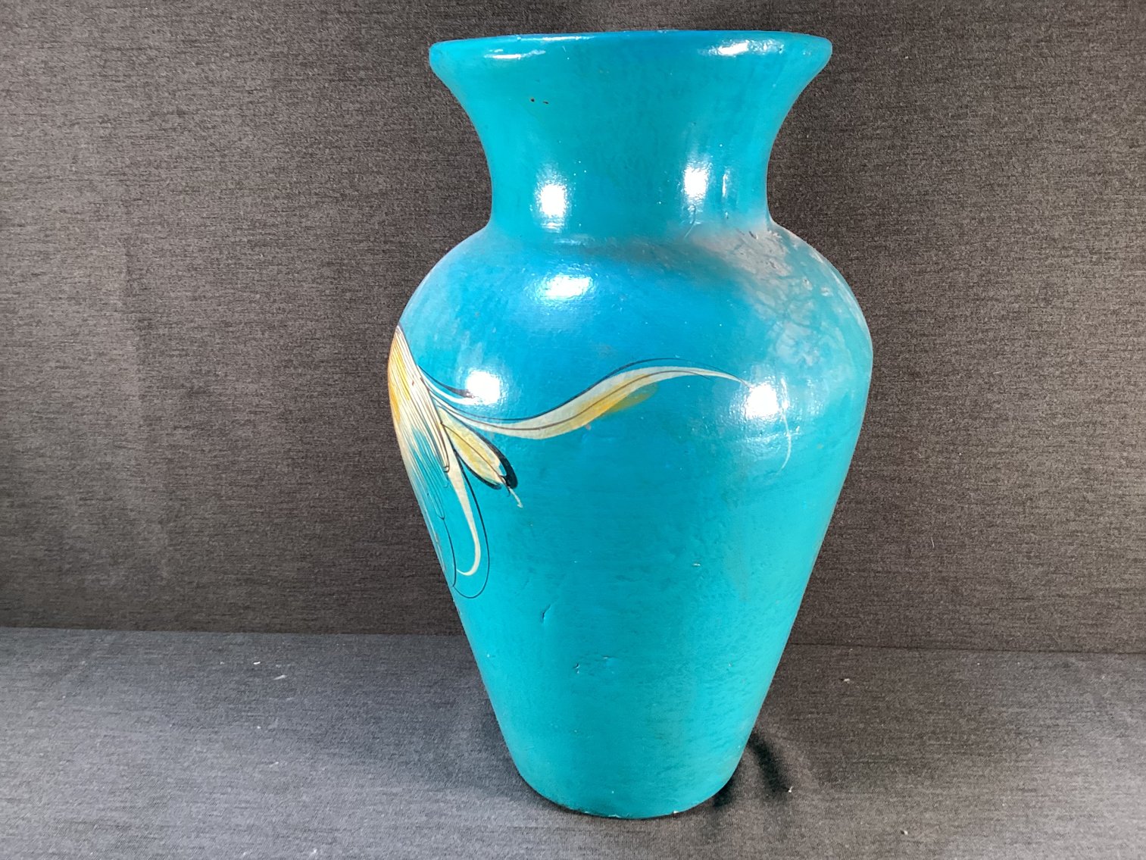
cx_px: 573
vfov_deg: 45.4
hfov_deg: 58.3
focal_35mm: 31
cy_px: 430
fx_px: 1026
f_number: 2.4
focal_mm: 3.3
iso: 125
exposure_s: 1/60
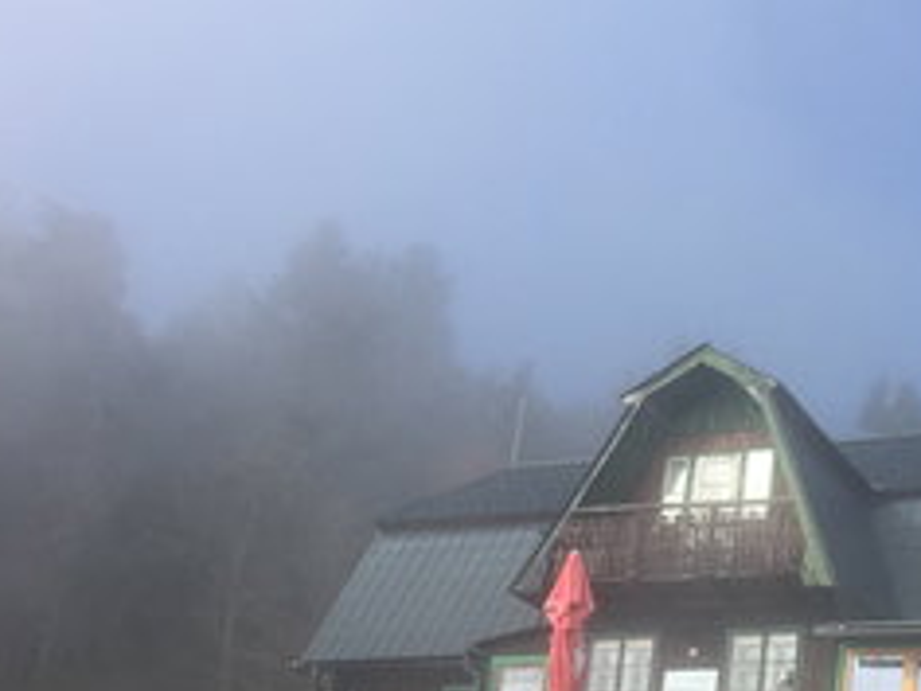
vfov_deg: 23.2
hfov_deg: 29.8
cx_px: 777
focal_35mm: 63
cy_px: 461
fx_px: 1676
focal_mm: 4.15
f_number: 2.2
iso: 32
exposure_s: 1/1522
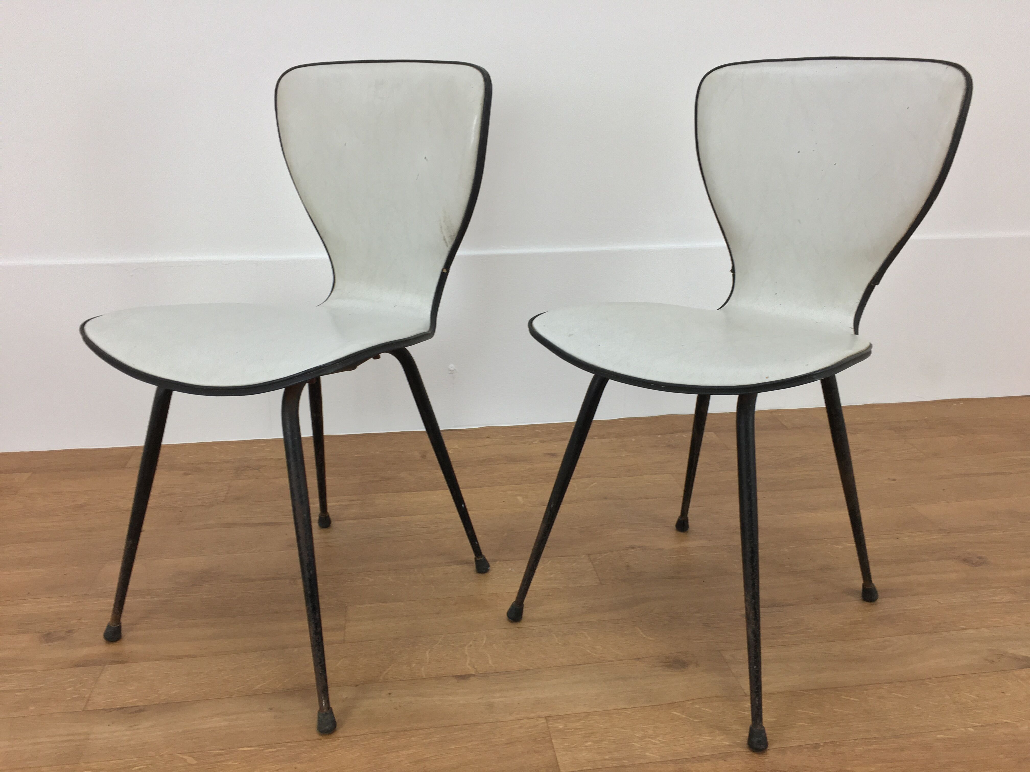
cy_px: 386
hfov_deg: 61.7
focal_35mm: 29
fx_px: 863
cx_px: 515
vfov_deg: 48.2
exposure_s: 1/33
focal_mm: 4.15
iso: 40
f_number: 2.2
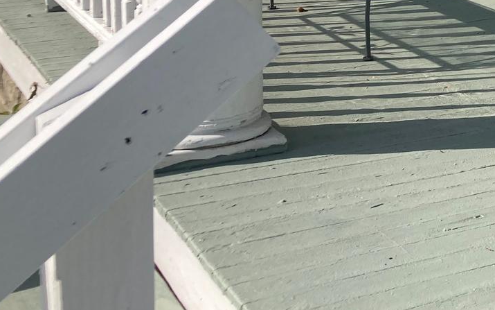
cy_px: -130
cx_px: 690
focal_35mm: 85
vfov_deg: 14.5
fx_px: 1147
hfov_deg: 21.4
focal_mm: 3.99
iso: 20
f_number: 1.8
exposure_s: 1/2558
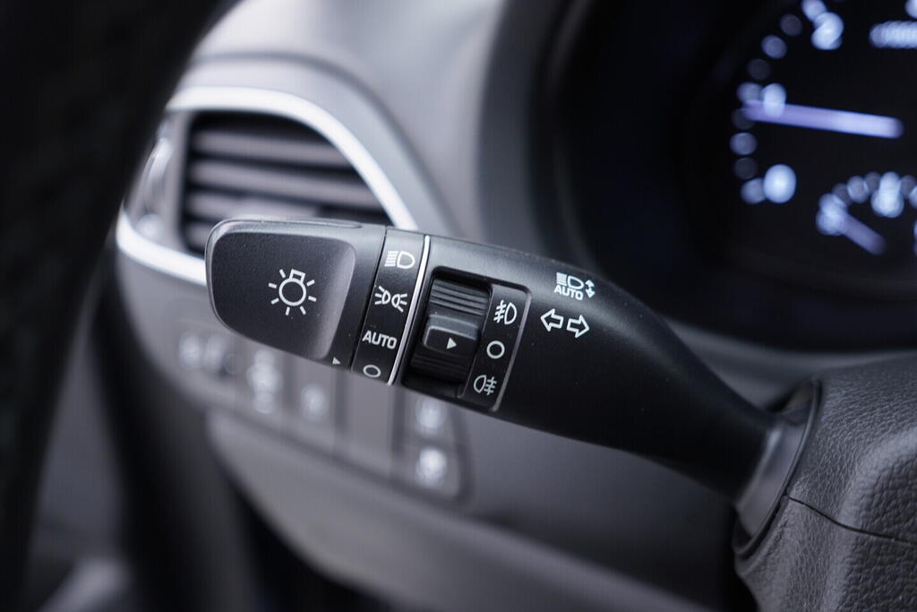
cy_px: 306
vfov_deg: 36.9
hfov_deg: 53.1
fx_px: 917
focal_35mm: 36
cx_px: 458
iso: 200
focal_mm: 24
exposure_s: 1/40
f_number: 2.8
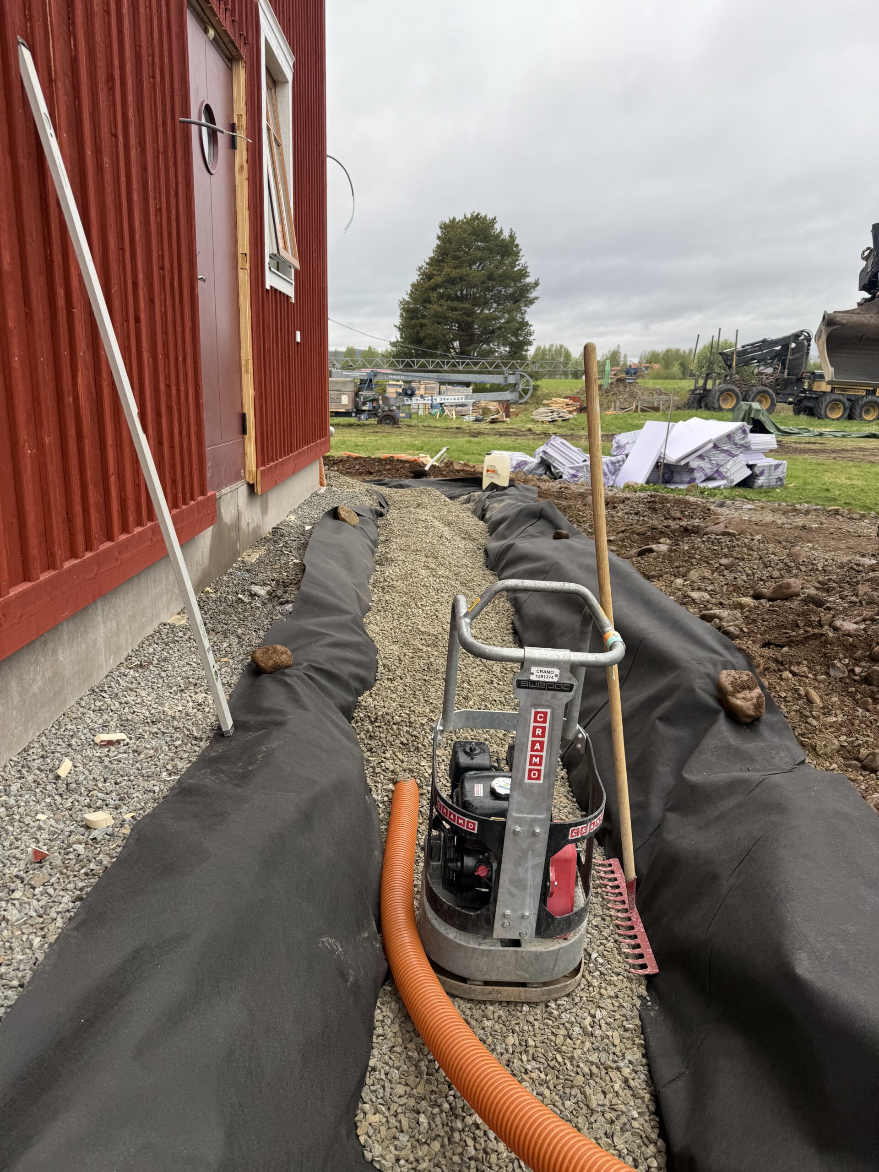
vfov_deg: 71.6
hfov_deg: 56.8
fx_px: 813
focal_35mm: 24
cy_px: 586
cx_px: 440
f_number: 1.78
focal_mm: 6.76
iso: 80
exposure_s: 1/416
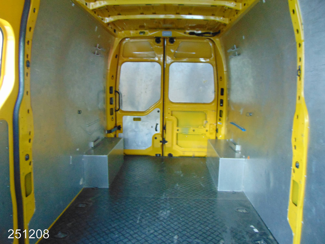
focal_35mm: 25
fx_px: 235
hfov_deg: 69.4
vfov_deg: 54.9
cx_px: 162
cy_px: 122
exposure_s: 1/13
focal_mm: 4.5
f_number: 3
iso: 400
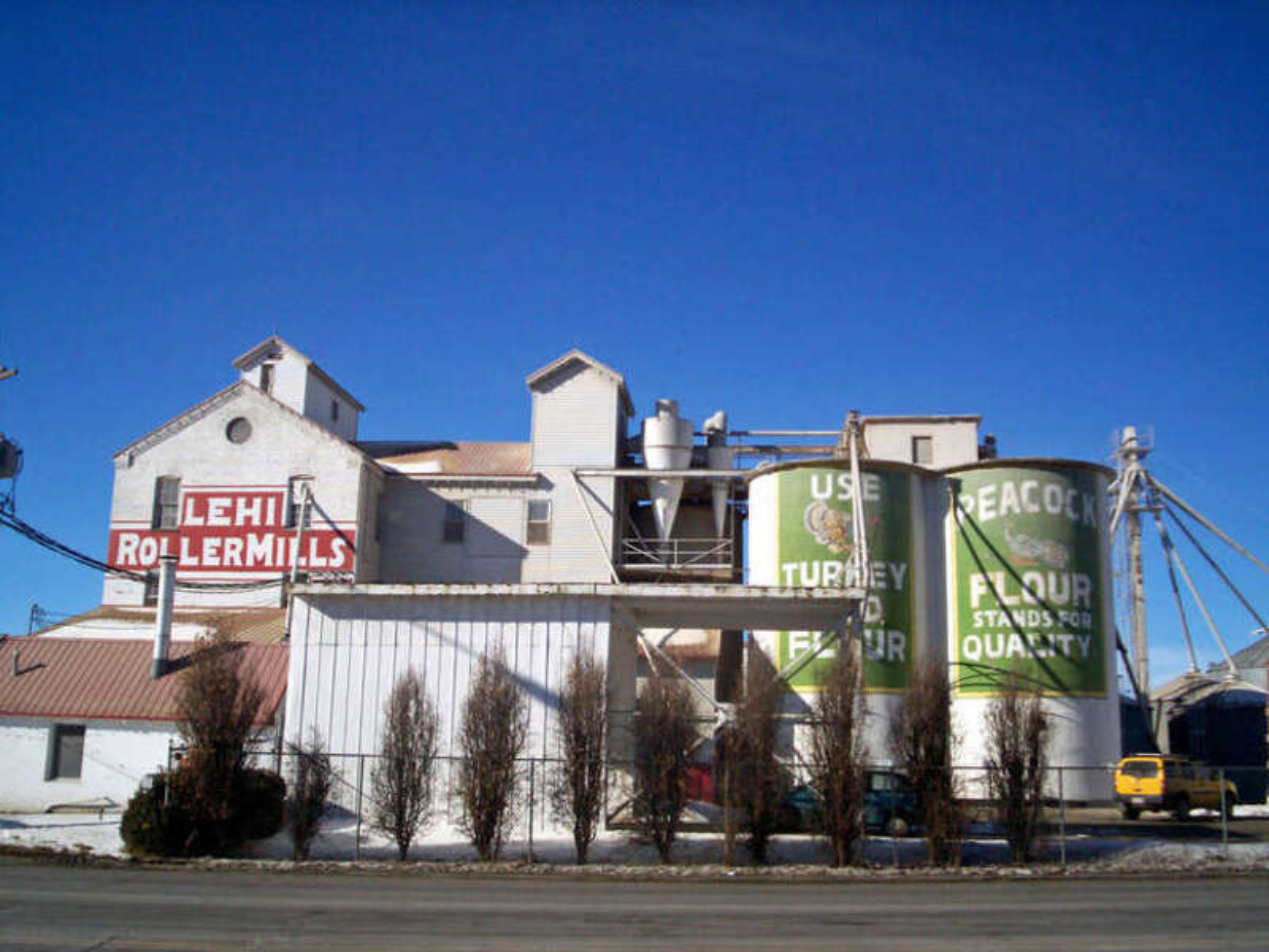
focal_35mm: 36
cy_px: 476
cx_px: 634
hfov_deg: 51.4
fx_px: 1320
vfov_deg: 39.7
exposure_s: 1/1176
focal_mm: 5.9
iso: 100
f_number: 4.5
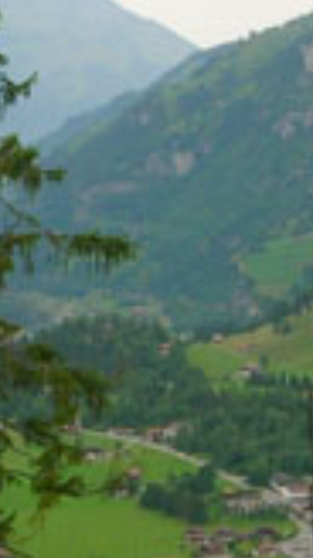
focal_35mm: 136
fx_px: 2011
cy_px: 250
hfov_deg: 8.9
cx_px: 44
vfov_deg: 15.8
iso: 50
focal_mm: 5.7
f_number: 4.9
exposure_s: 1/194
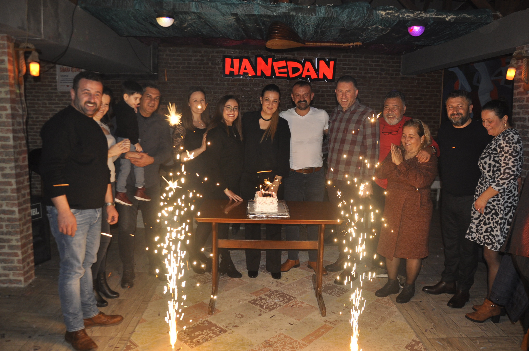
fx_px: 411
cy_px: 171
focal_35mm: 28
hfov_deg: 65.5
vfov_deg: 46.3
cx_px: 267
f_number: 4
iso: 640
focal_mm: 18
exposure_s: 1/200
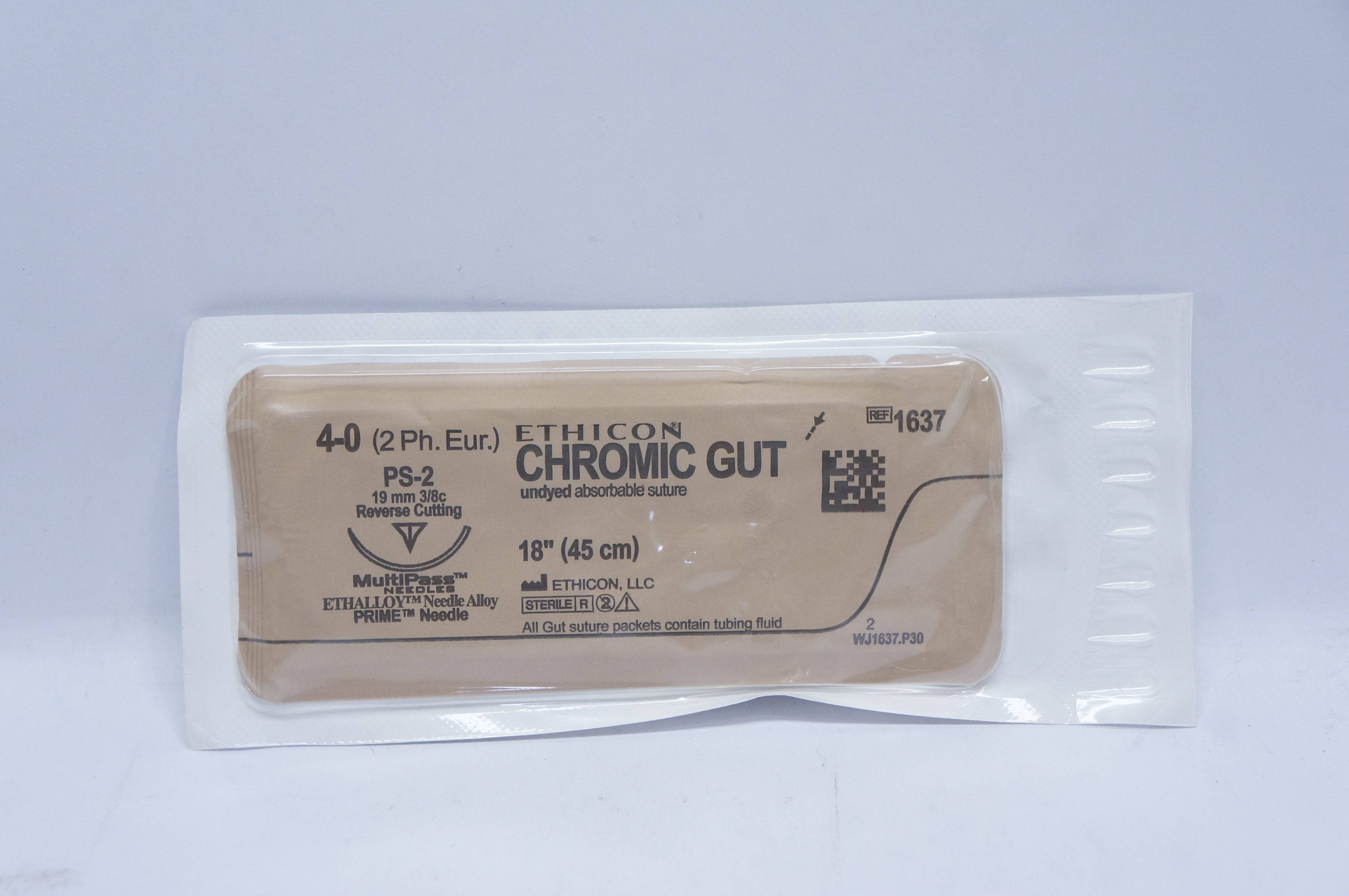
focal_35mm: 57
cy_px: 448
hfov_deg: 35.1
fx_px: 2134
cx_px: 674
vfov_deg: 23.7
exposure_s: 1/60
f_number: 7.1
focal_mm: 38
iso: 800
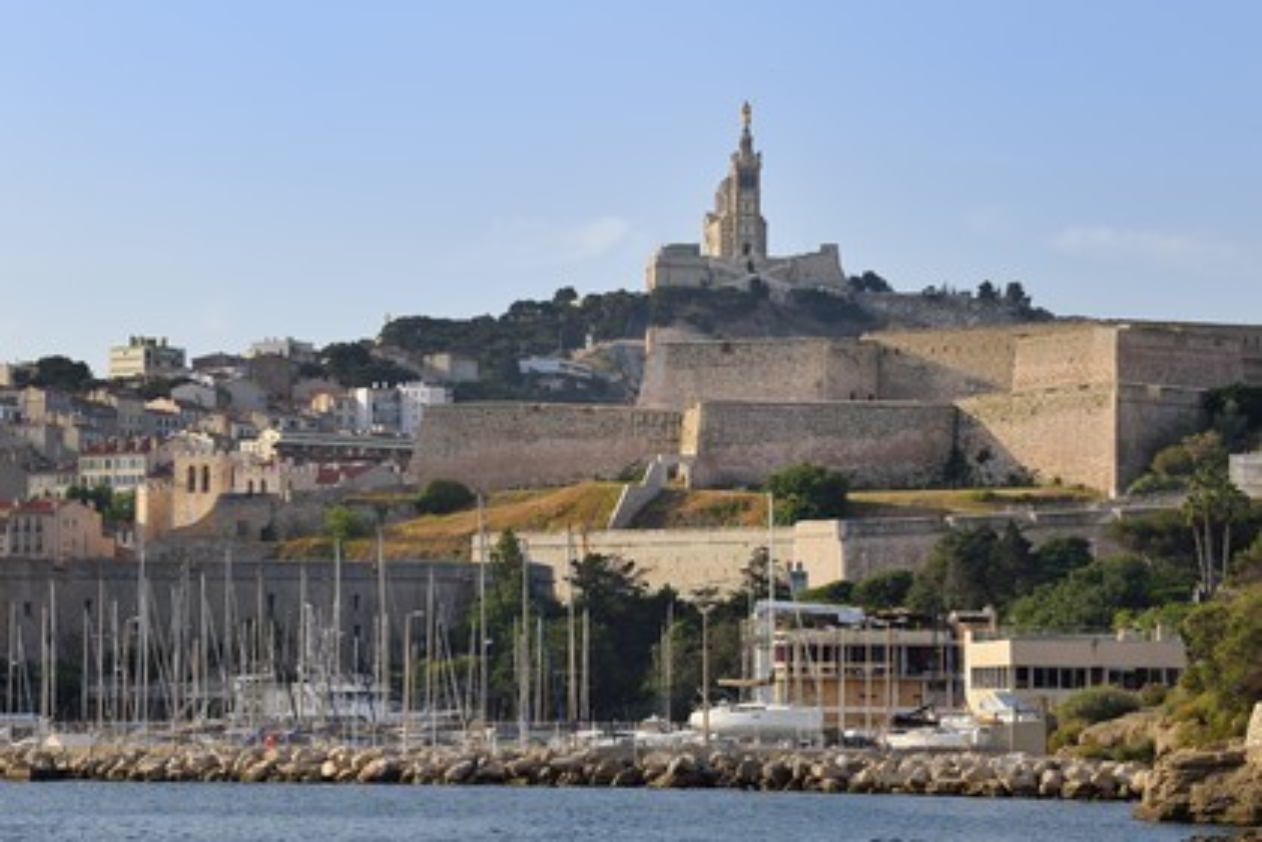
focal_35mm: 135
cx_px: 631
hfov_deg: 15.2
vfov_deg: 10.2
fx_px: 4732
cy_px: 421
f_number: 10
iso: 200
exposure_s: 1/320
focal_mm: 135
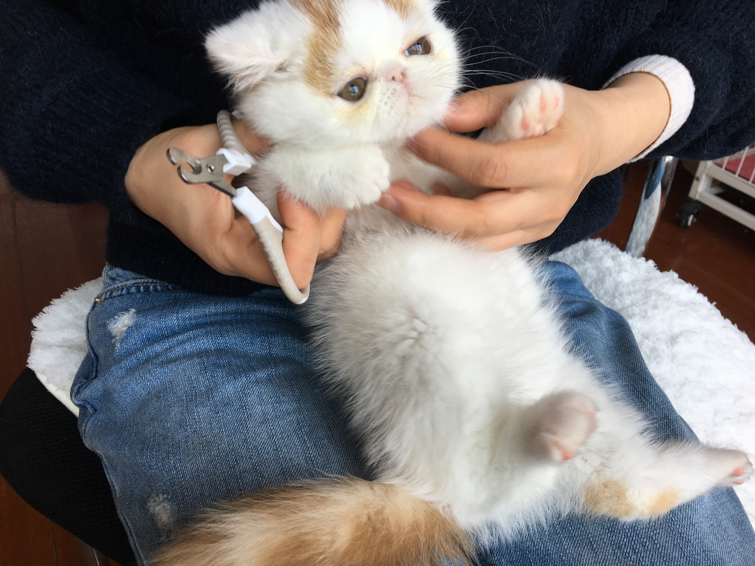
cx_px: 378
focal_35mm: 29
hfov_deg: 61.7
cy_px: 283
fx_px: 633
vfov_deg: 48.2
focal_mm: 4.15
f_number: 2.2
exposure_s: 1/150
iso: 25
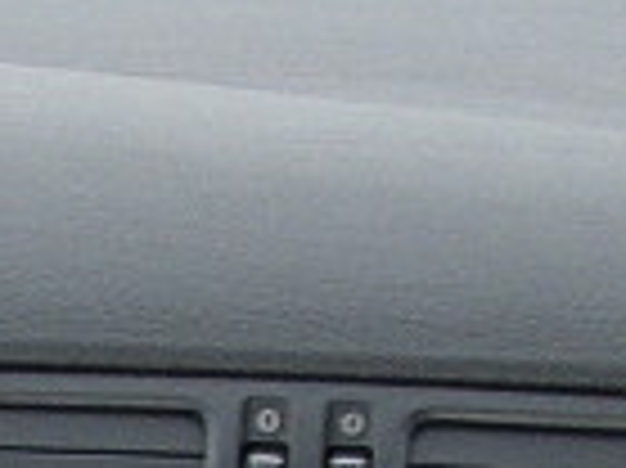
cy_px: 1026
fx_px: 5059
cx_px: -689
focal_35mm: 280
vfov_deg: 5.2
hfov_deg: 6.8
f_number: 2.9
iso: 50
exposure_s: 1/60
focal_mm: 5.8
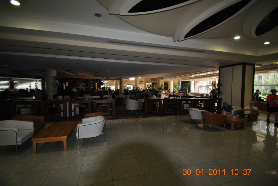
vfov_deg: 77.5
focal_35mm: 15
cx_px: 139
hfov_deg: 100.3
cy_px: 93
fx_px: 116
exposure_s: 1/60
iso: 200
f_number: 3.5
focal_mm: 10
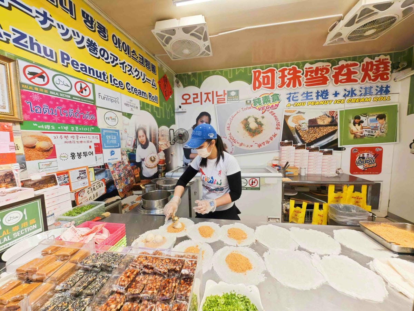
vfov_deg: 94.5
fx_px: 144
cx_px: 207
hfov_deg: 110.5
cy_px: 156
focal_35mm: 12
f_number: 1.8
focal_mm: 2.03
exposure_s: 1/360
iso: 250
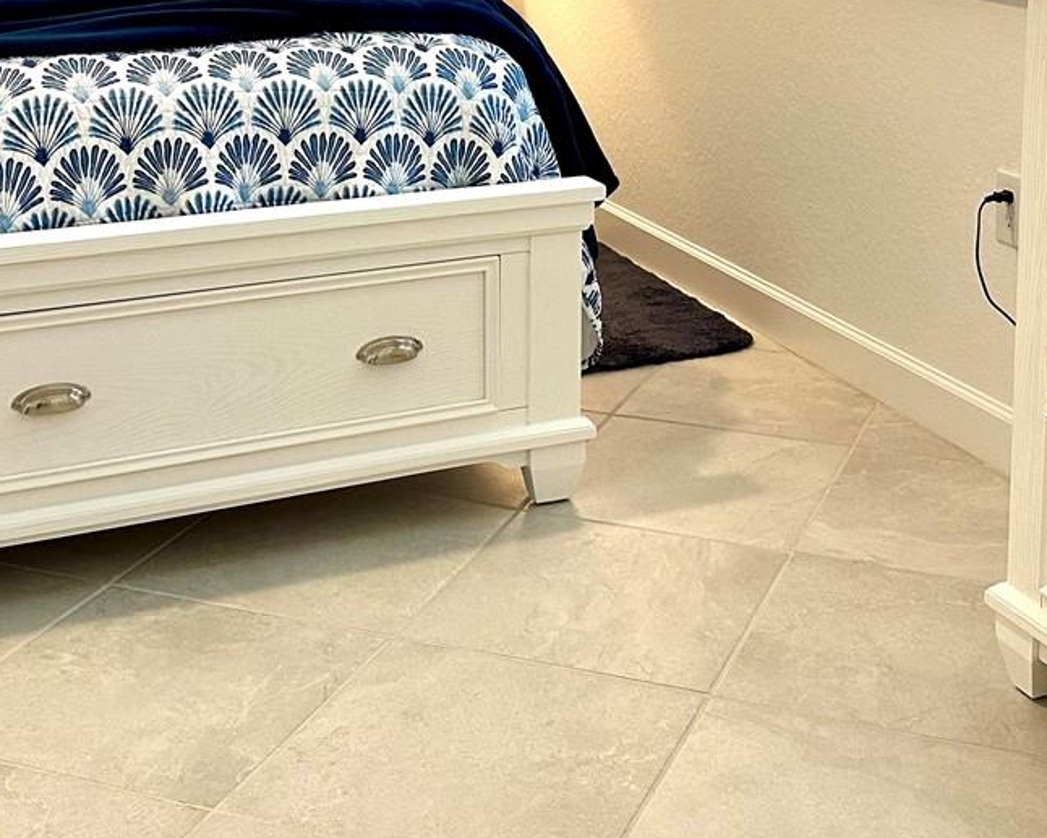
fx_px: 1798
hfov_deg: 32.4
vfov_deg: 25.1
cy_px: 19
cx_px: 627
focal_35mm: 58
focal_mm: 6.86
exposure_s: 1/120
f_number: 1.78
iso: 200
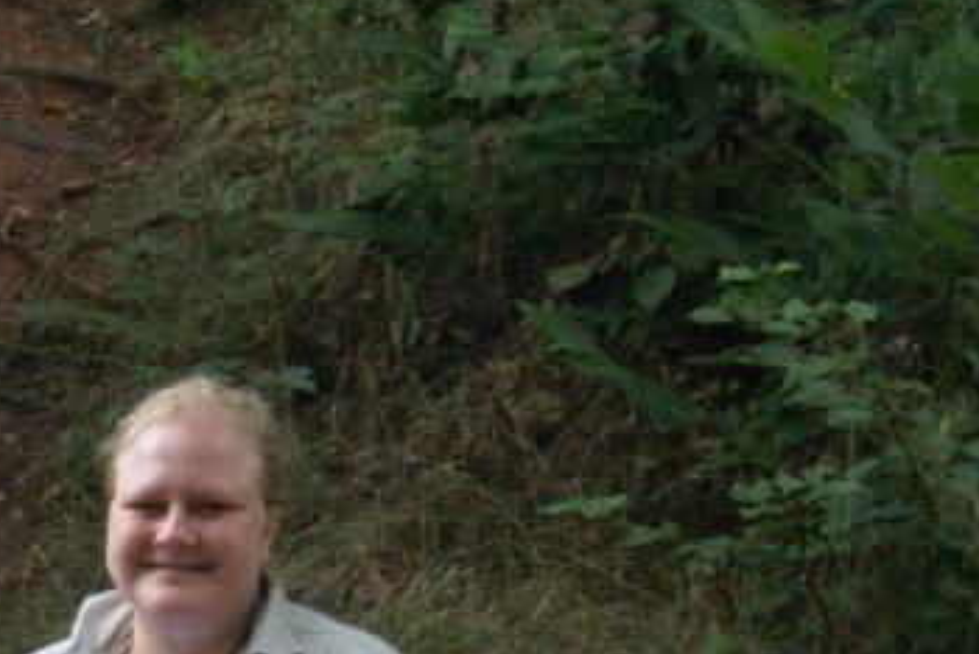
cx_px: -179
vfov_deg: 4.5
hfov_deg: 6.7
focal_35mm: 307
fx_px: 8355
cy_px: 943
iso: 800
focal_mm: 70
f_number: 5.6
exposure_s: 1/125
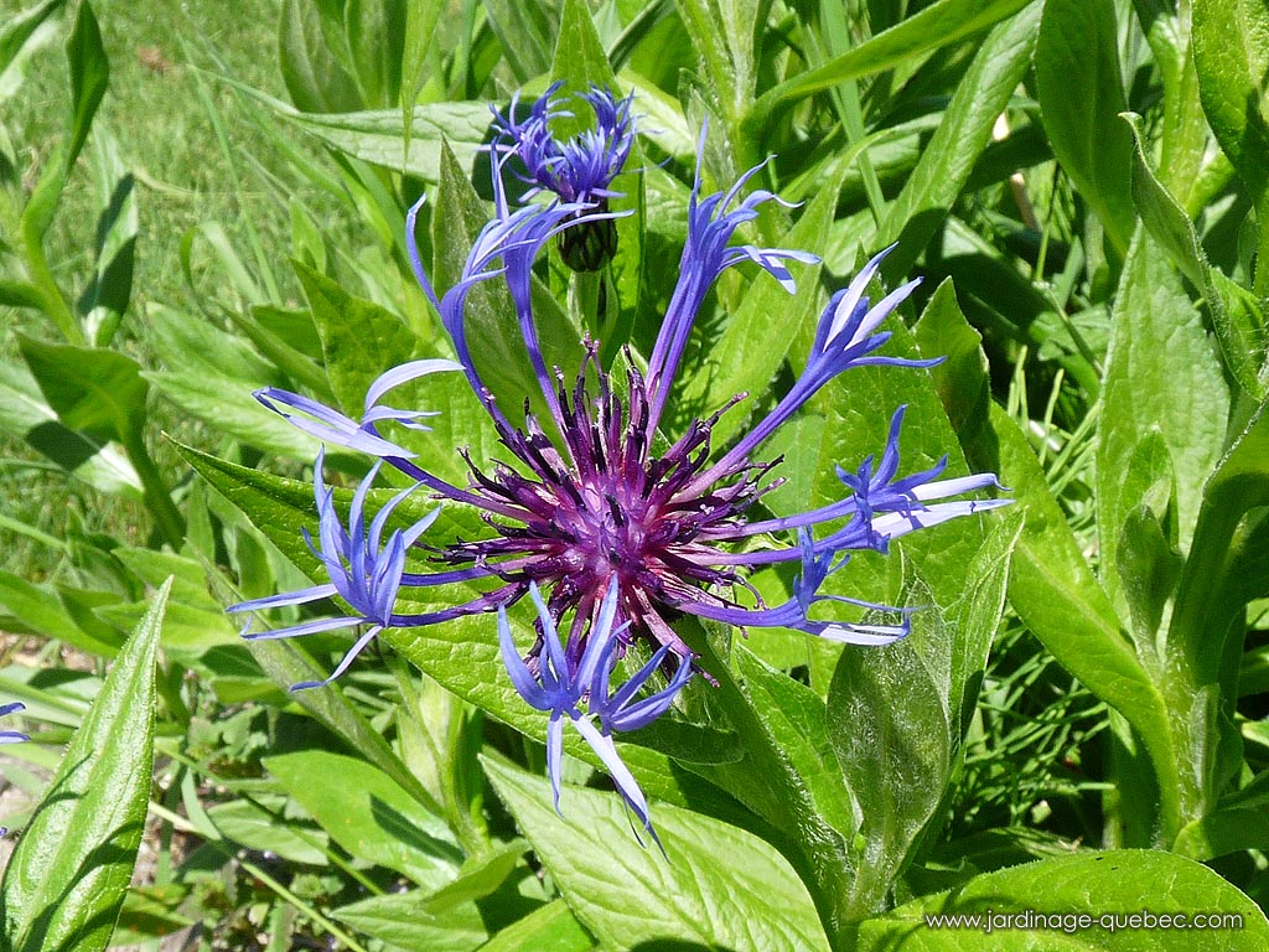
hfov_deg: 38.2
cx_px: 634
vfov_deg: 29.1
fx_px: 1833
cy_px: 476
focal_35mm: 50
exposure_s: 1/250
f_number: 5.6
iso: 100
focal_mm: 5
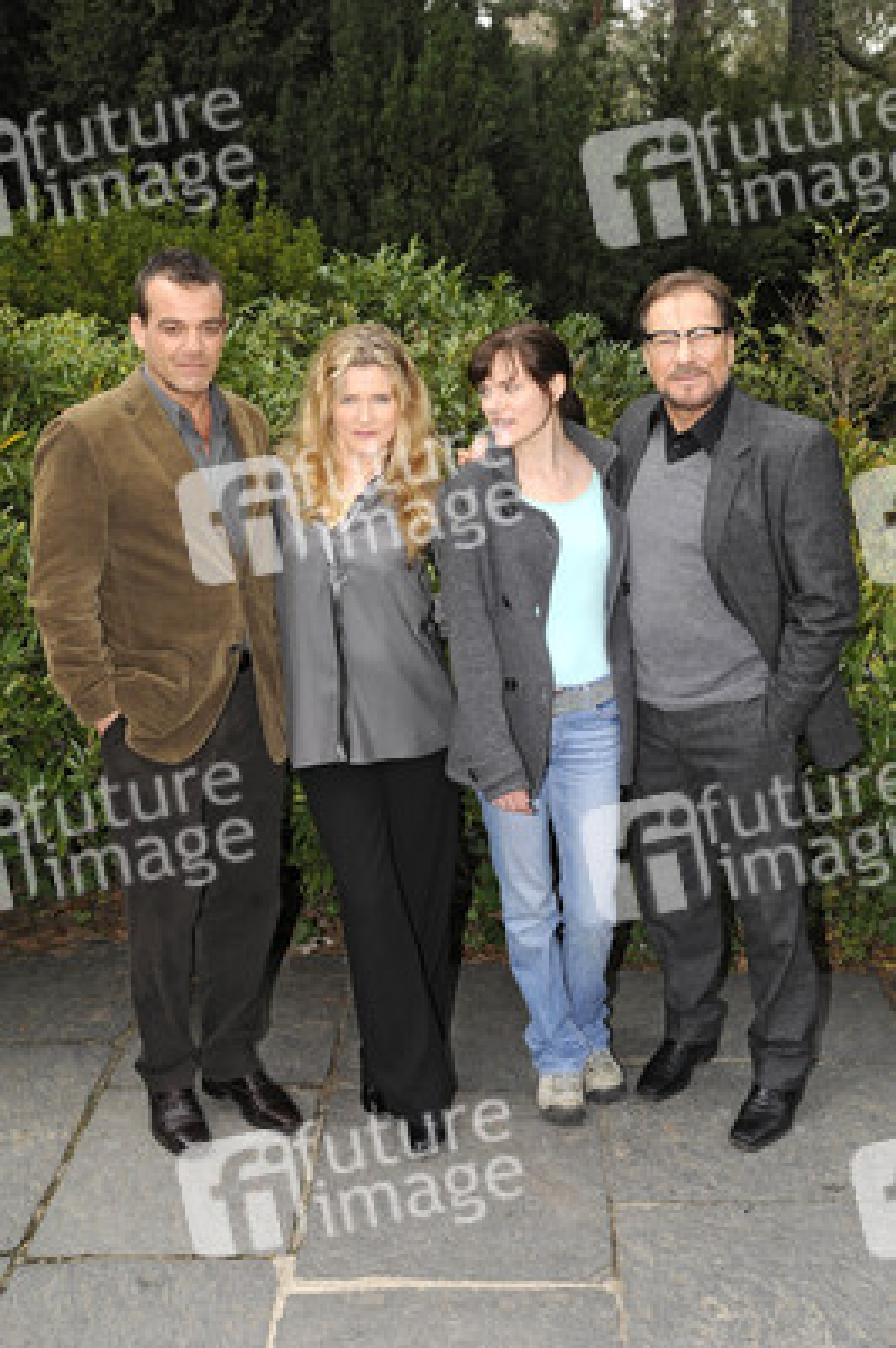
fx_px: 1645
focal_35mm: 44
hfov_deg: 30.5
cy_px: 674
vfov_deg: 44.5
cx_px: 448
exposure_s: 1/200
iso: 320
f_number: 7.1
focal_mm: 44
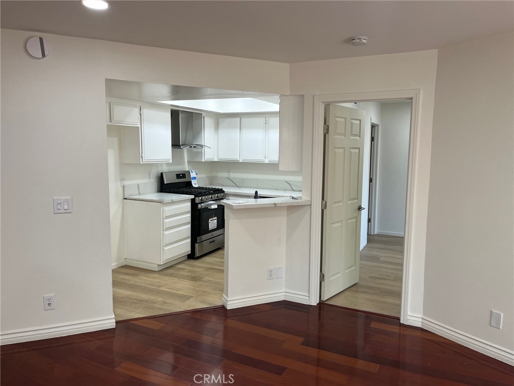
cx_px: 257
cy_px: 193
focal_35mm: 26
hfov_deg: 67.3
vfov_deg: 53.1
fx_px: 386
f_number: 1.6
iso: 64
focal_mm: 5.1
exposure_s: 1/122
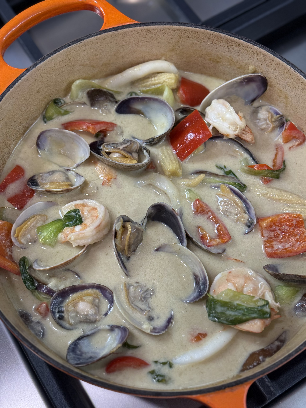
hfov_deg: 30.3
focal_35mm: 48
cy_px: 204
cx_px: 153
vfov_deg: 39.7
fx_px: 566
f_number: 1.78
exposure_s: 1/120
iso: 125
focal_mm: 6.76
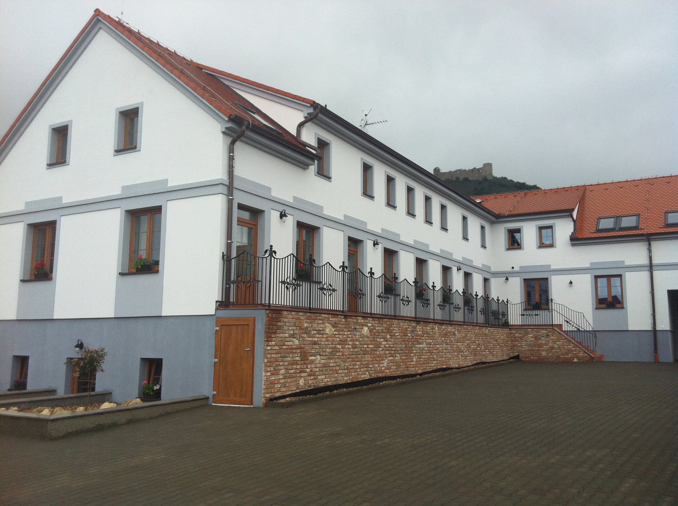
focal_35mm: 35
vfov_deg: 40.6
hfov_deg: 52.7
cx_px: 339
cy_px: 253
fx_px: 685
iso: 80
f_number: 2.8
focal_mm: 3.85
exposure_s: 1/463
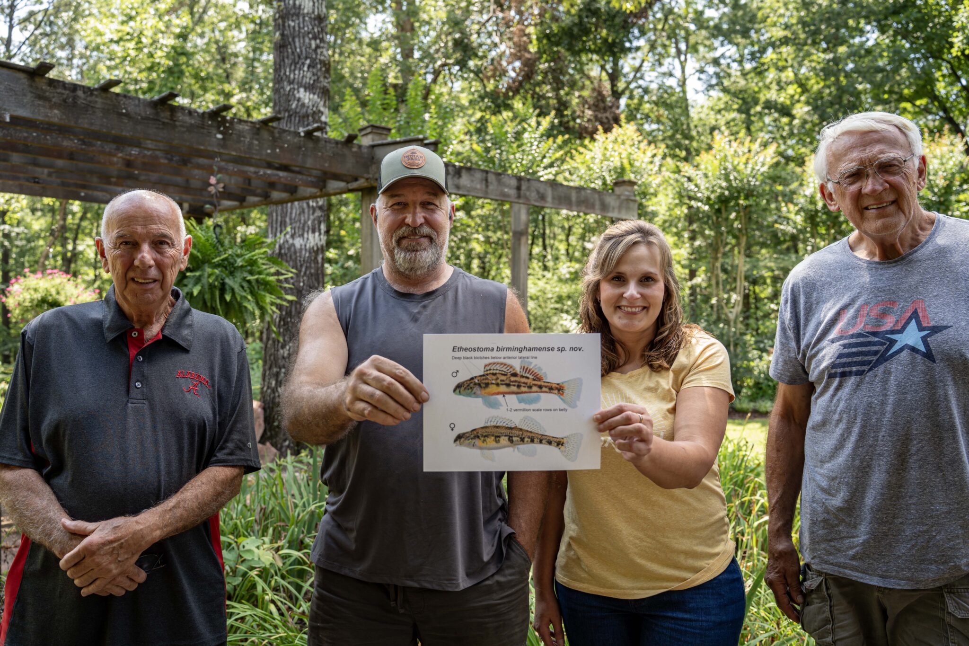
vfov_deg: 46.4
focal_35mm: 28
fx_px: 754
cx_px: 484
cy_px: 323
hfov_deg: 65.5
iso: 200
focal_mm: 28
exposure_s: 1/160
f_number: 4
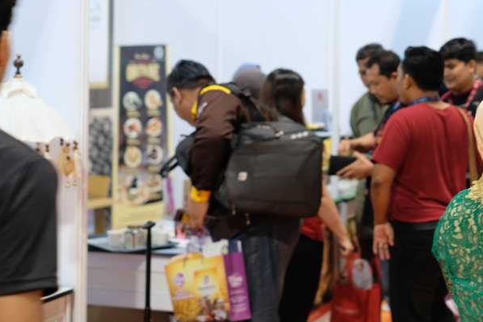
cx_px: 388
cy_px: 50
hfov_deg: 22.3
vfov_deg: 15.1
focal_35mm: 90
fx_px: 1207
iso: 640
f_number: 2.2
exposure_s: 1/50
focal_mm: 35
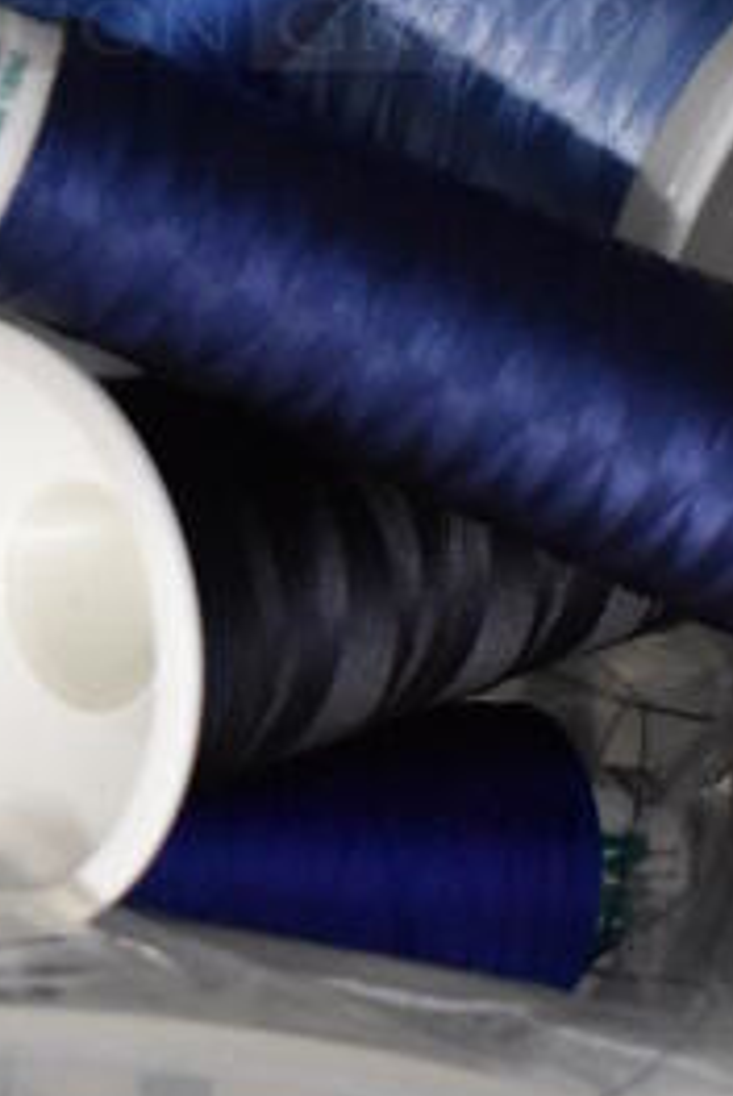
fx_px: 3168
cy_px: -148
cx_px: 204
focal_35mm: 104
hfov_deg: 13.2
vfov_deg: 18.8
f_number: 3.5
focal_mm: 20
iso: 5000
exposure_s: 1/125
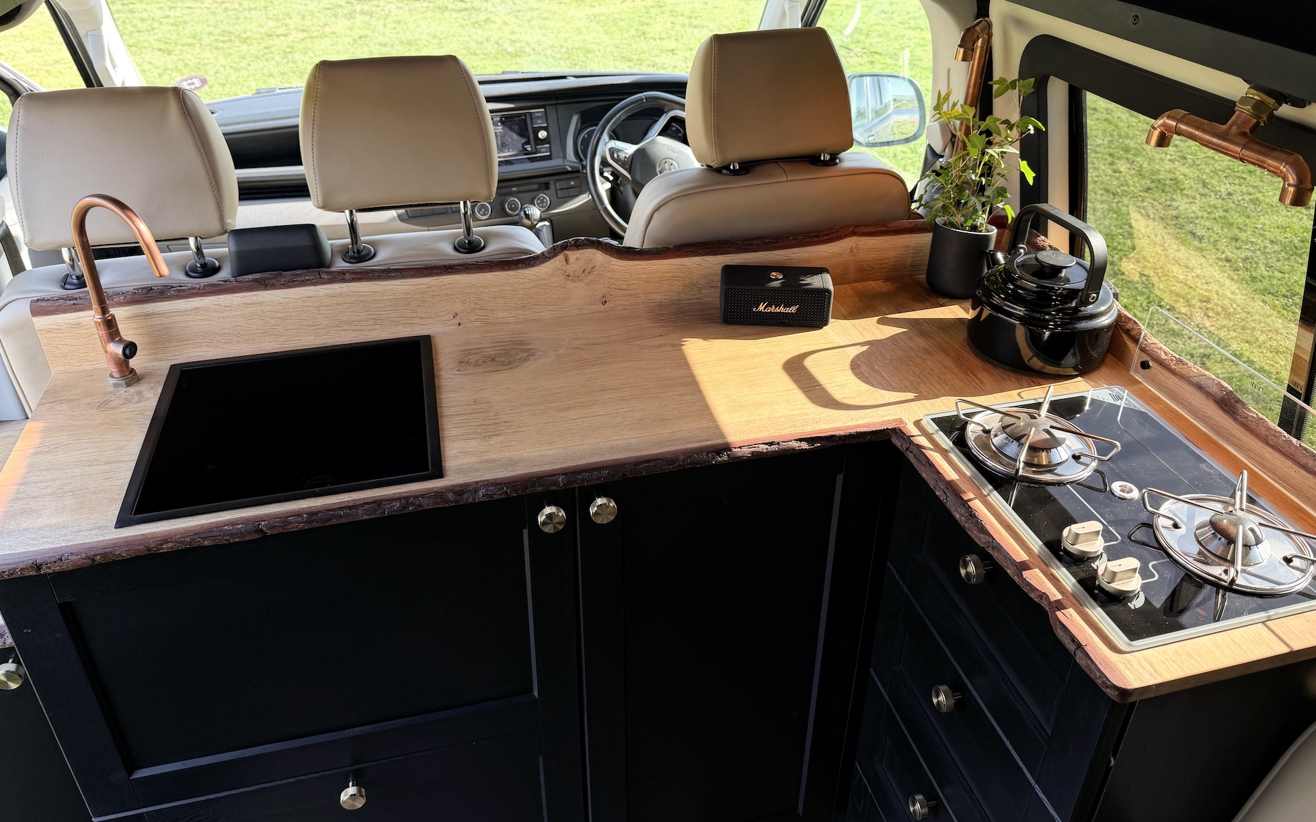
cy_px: 335
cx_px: 660
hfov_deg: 70.4
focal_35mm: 26
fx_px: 932
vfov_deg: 47.4
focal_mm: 6.76
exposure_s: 1/173
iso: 64
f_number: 1.78
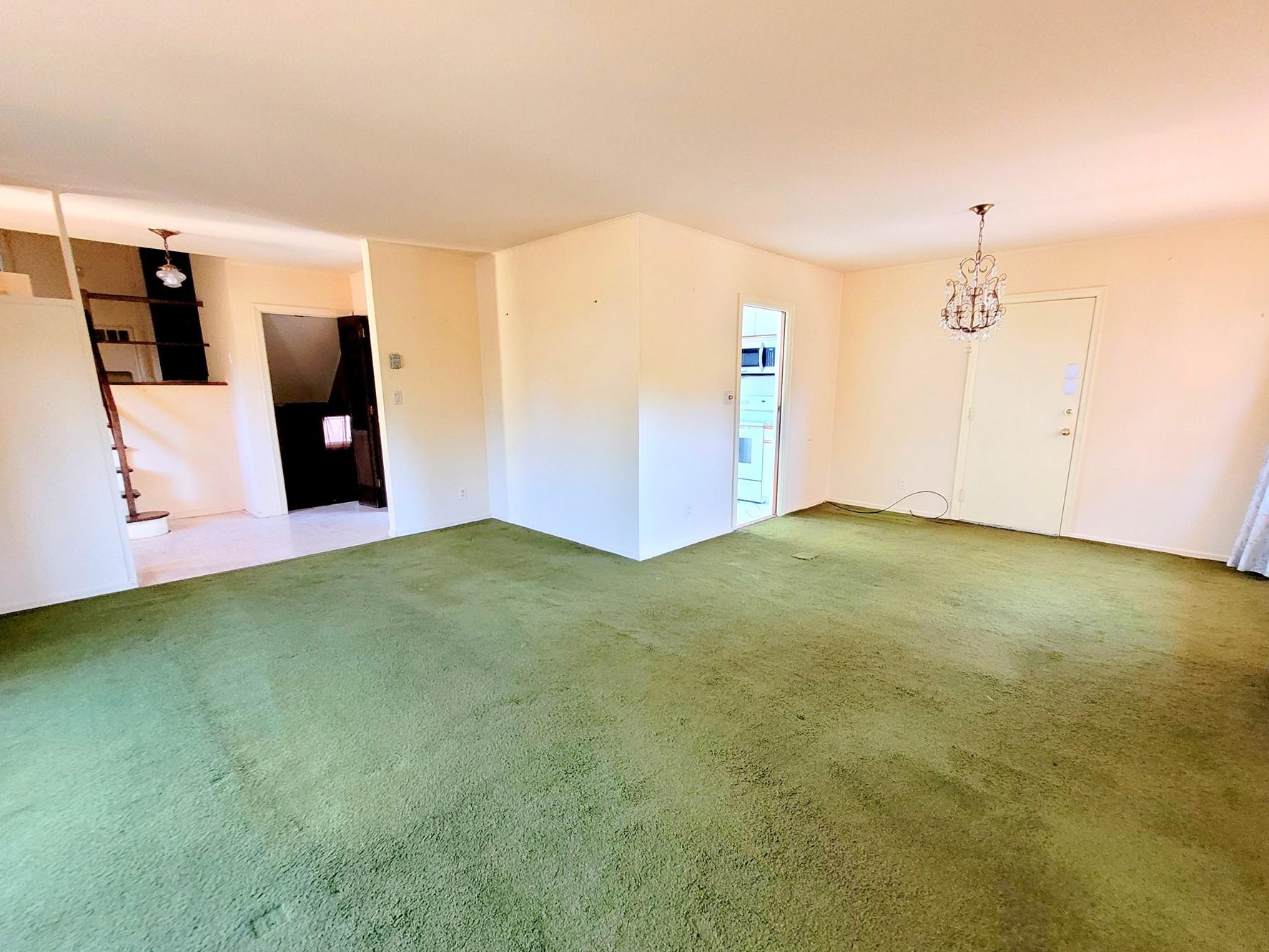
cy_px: 502
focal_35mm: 15
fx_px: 550
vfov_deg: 81.7
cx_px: 655
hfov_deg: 98.1
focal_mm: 1.74
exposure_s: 1/60
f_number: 2.2
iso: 320
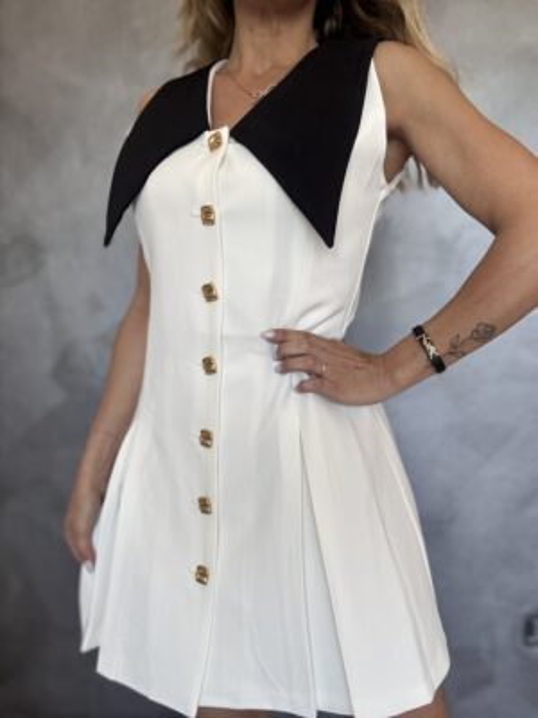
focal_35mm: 30
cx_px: 269
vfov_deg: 60.0
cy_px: 359
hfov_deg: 46.8
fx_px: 622
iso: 80
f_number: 1.9
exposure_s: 1/121
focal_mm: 2.69
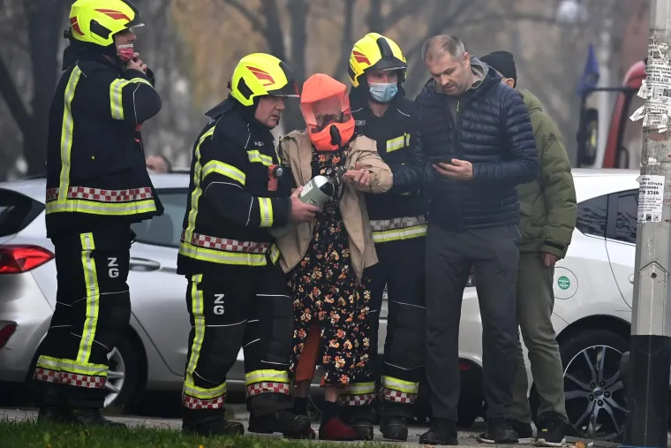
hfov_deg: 10.3
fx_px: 3728
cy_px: 224
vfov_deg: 6.9
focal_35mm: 200
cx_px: 336
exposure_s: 1/2000
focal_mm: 200
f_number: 2.8
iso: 500
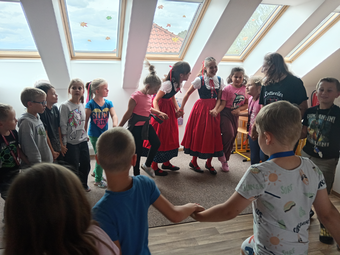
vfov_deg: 51.4
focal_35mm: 27
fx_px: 265
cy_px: 128
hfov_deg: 65.3
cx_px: 170
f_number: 1.9
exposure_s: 1/100
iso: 387
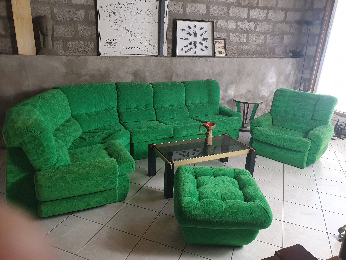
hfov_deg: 67.3
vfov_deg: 53.1
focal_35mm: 26
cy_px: 130
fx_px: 260
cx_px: 173
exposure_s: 1/50
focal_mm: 4.3
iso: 100
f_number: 2.4
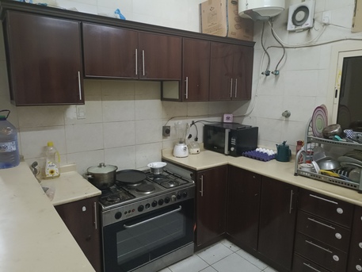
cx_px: 181
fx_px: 262
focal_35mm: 25
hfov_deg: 69.4
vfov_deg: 54.9
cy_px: 136
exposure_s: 1/24
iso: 1704
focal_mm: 4.74
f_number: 1.79
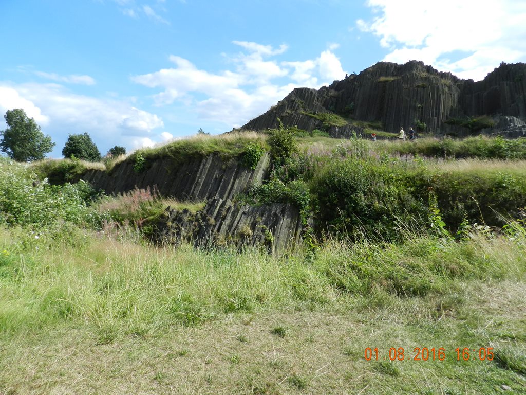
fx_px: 349
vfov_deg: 58.9
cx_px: 263
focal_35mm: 23
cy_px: 198
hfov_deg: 73.9
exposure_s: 1/800
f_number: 4
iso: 160
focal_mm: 4
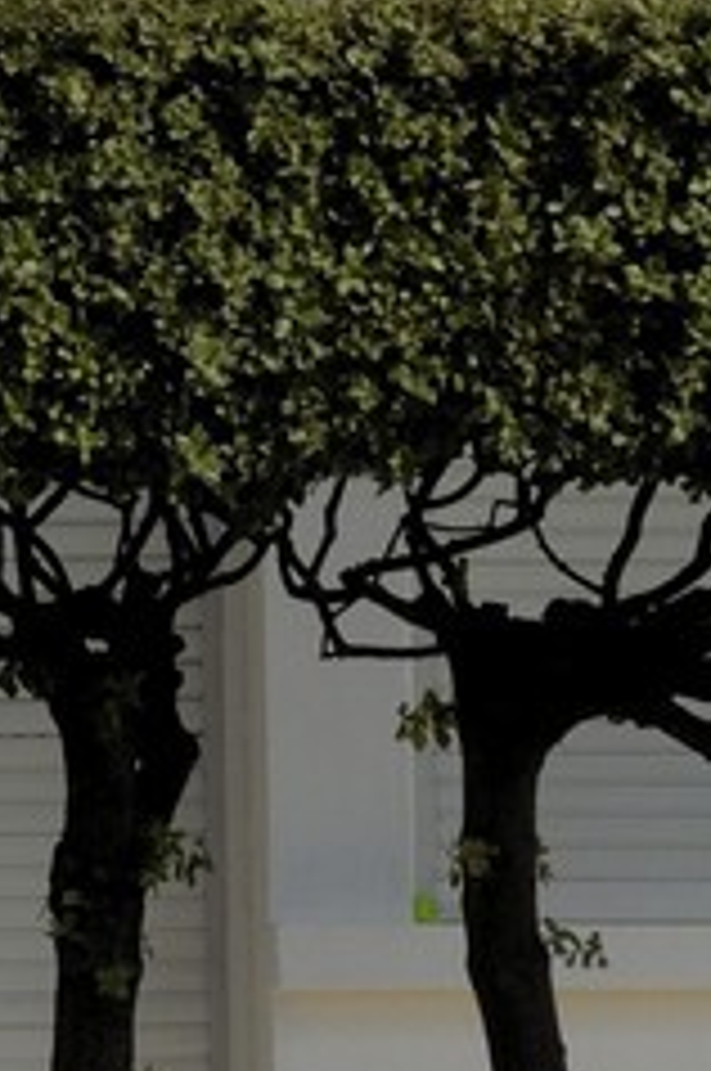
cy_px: -1170
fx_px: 14409
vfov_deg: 4.2
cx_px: -675
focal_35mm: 485
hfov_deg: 2.8
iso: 100
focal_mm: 48
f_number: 12
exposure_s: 1/160
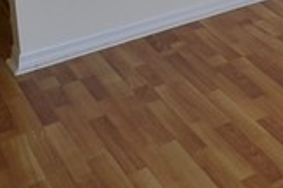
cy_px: -211
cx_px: 503
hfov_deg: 19.0
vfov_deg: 13.5
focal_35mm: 83
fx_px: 651
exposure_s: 1/125
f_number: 5.6
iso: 400
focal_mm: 10
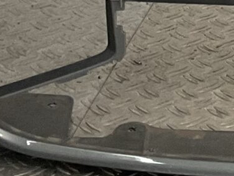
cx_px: 472
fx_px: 1332
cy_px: -260
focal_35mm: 197
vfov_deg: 7.1
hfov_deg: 9.4
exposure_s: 1/60
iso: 64
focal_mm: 3
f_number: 1.8
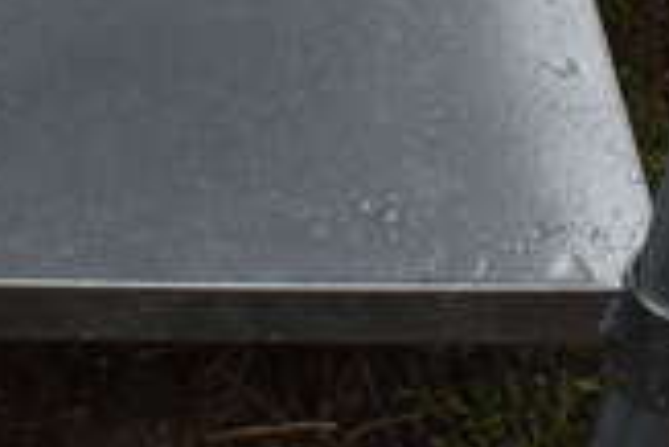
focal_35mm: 101
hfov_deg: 19.9
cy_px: -320
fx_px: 1879
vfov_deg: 12.6
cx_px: 111
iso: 200
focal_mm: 18
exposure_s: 1/160
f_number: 5.6
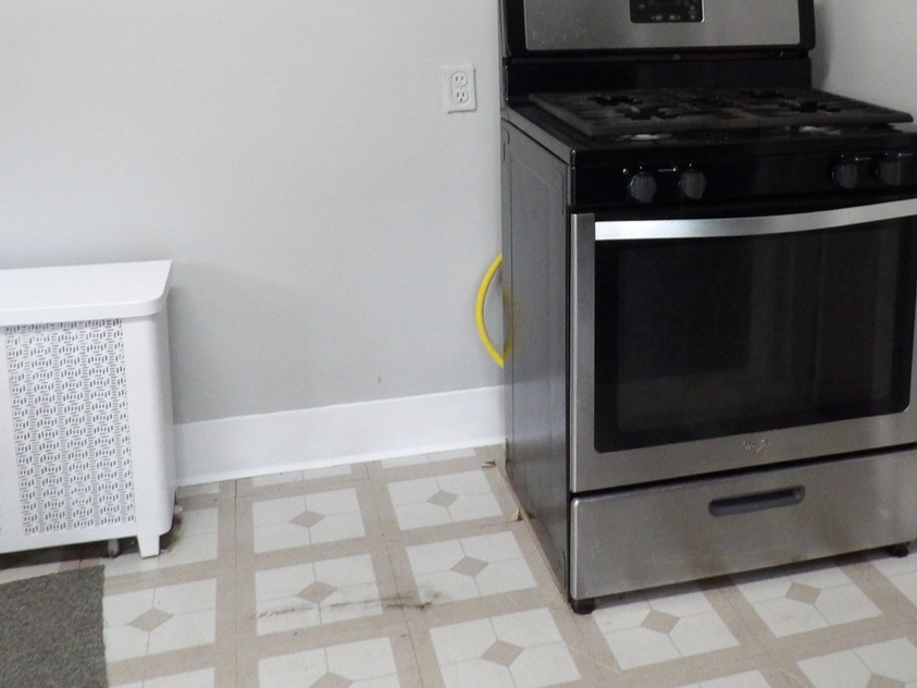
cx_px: 637
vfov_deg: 34.2
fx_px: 1086
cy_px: 150
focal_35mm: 41
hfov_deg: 44.8
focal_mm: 4.3
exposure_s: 1/17
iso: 597
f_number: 3.2
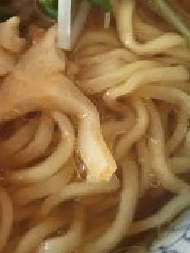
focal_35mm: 100
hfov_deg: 14.2
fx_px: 730
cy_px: -60
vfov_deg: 18.5
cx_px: -67
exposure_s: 1/30
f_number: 2.2
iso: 64
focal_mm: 4.15
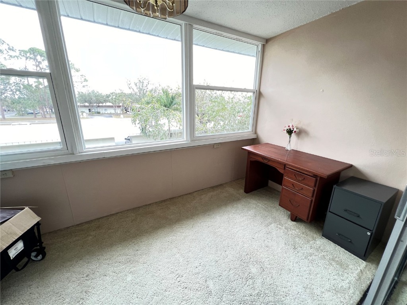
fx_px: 153
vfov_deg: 89.9
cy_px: 152
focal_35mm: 13
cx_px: 204
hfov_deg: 106.2
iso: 160
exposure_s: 1/60
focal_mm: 1.57
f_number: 1.8
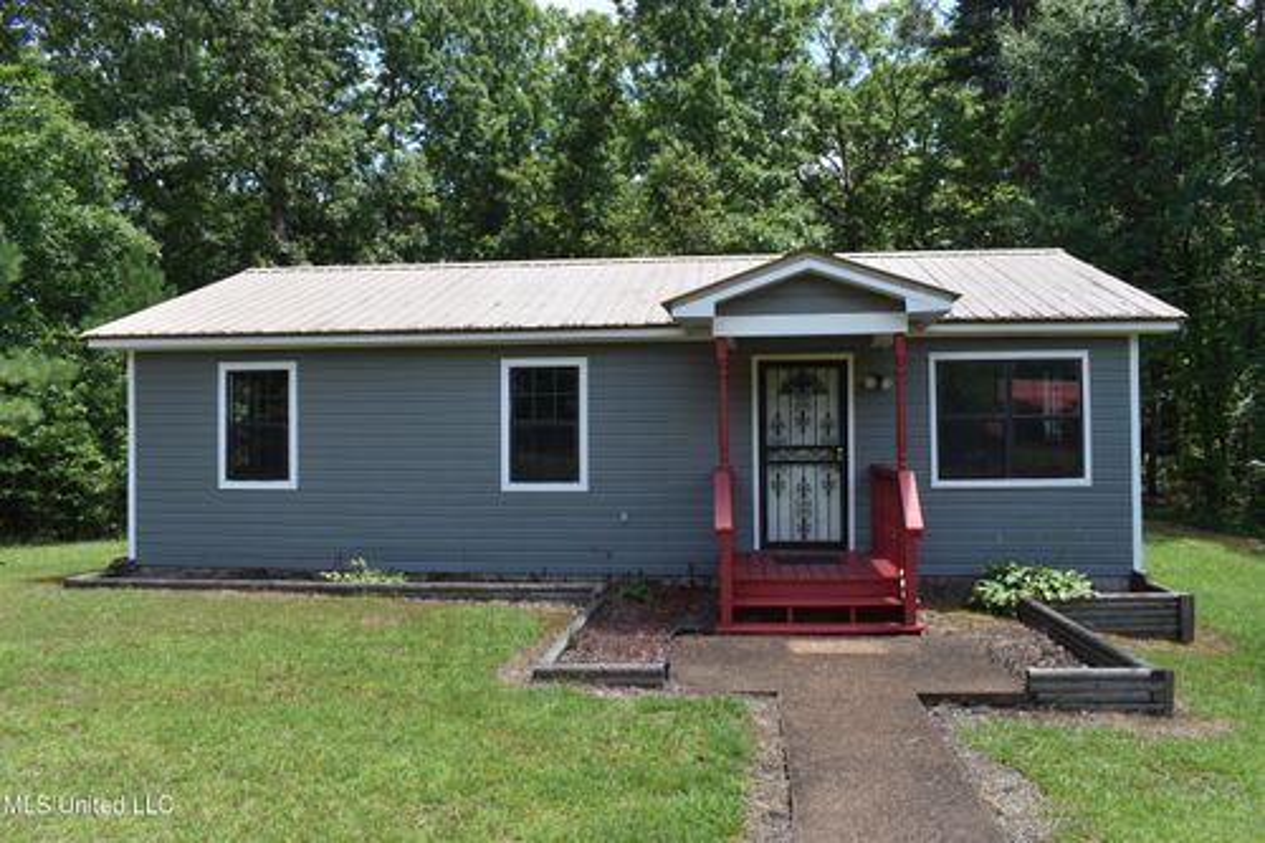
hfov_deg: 67.4
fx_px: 948
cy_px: 422
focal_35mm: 27
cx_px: 632
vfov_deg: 47.9
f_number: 8
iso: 100
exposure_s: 1/160
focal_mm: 18
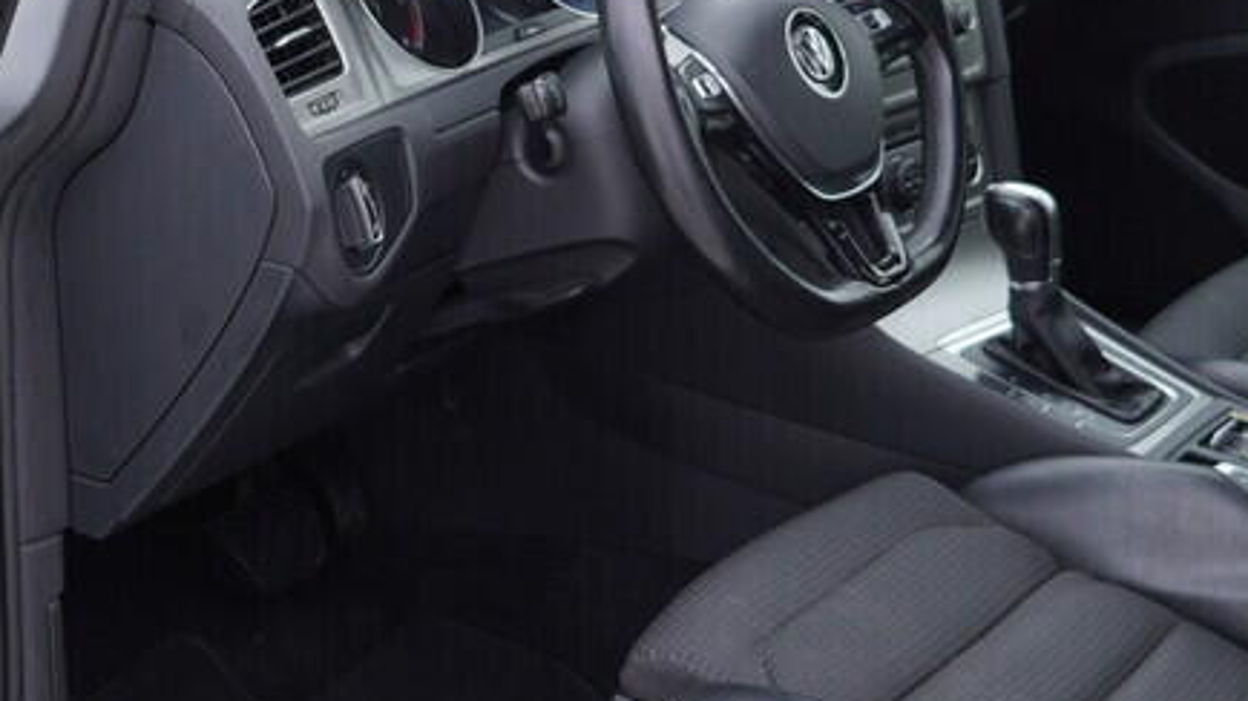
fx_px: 2945
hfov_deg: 23.8
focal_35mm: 89
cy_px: 366
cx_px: 408
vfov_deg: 13.6
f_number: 3.2
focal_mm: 24
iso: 125
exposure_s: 1/50
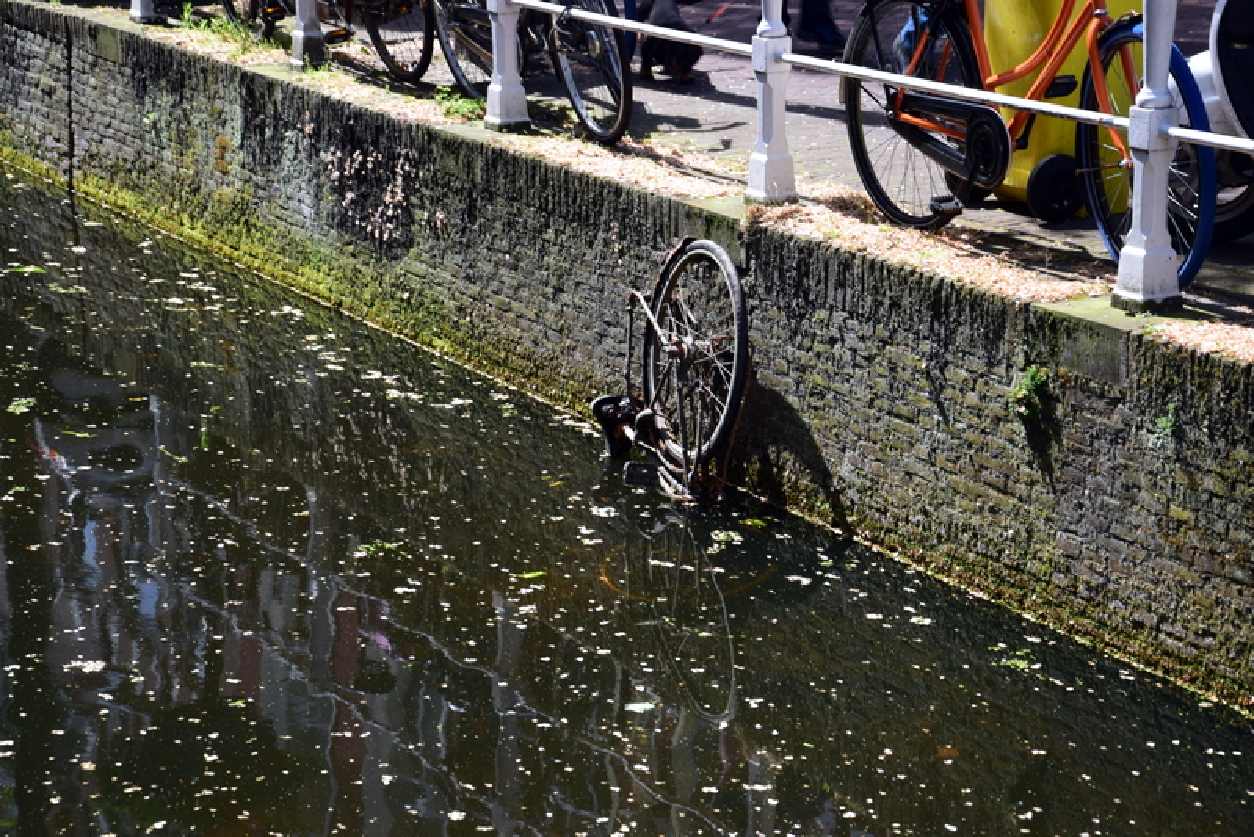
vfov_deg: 13.8
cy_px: 418
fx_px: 3450
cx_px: 627
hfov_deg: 20.6
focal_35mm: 99
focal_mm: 66
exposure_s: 1/50
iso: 125
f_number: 8
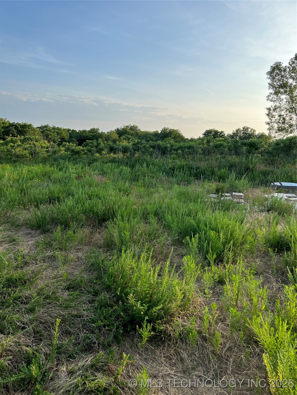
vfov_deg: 67.3
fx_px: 297
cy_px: 198
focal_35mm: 26
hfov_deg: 53.1
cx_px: 148
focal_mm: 5.7
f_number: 1.5
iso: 50
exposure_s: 1/1751
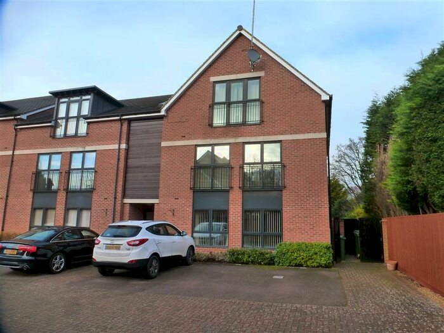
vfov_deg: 56.8
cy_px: 166
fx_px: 308
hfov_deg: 71.6
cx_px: 222
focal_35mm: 24
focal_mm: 4.3
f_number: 4
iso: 250
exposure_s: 1/160
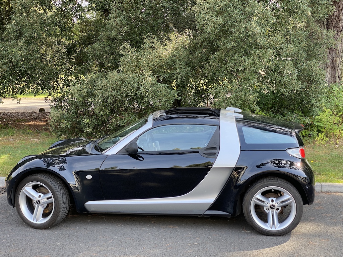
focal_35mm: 52
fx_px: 515
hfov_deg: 36.8
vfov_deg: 28.0
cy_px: 128
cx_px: 172
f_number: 2
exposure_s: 1/122
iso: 32
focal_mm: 6
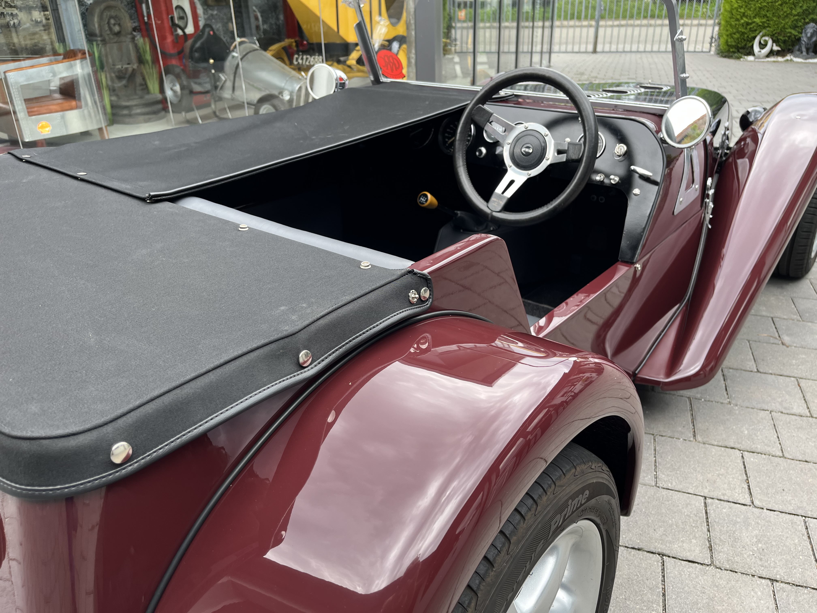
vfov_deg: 53.1
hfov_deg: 67.3
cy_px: 306
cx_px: 408
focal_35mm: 26
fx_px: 614
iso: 32
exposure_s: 1/137
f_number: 1.6
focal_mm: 5.1
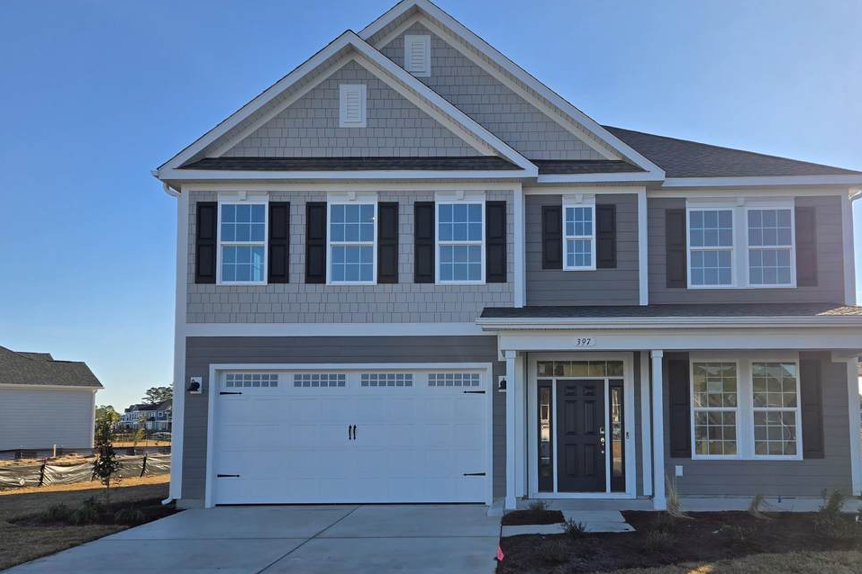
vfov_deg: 40.9
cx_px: 517
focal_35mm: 32
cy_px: 352
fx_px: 766
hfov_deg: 58.3
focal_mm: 5.4
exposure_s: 1/2049
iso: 25
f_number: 1.8
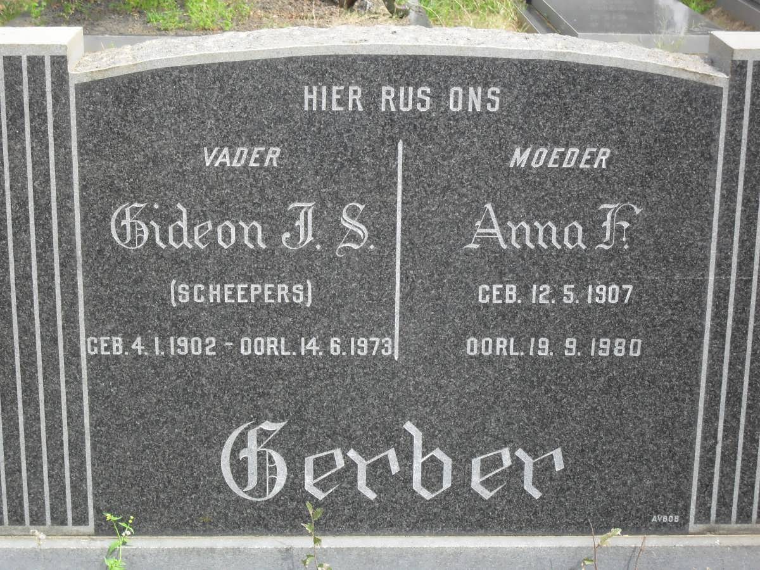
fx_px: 1691
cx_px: 380
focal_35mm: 77
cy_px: 285
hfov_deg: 25.3
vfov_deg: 19.1
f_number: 5
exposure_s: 1/125
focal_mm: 13.6
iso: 100
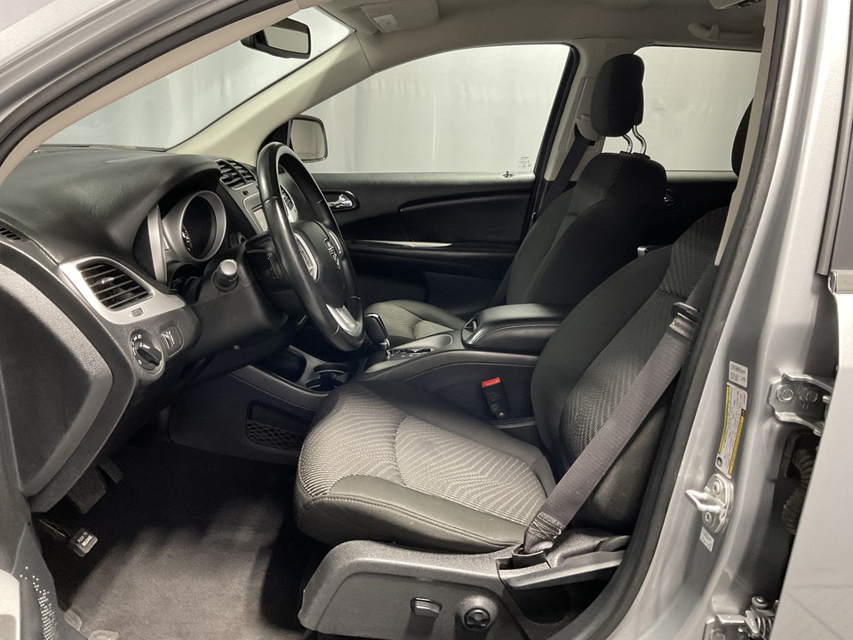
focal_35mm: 29
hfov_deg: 61.7
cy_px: 320
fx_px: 715
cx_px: 426
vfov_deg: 48.2
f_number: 1.8
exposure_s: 1/50
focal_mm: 3
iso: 200
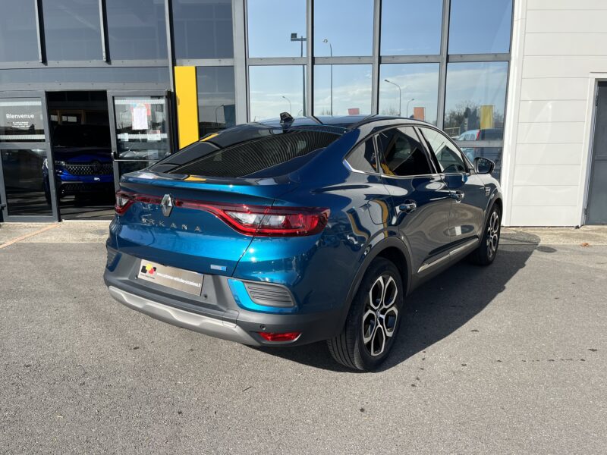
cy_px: 228
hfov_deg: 67.3
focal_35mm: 26
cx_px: 304
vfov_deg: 53.1
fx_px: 456
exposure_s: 1/2137
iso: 50
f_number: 1.6
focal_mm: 5.1
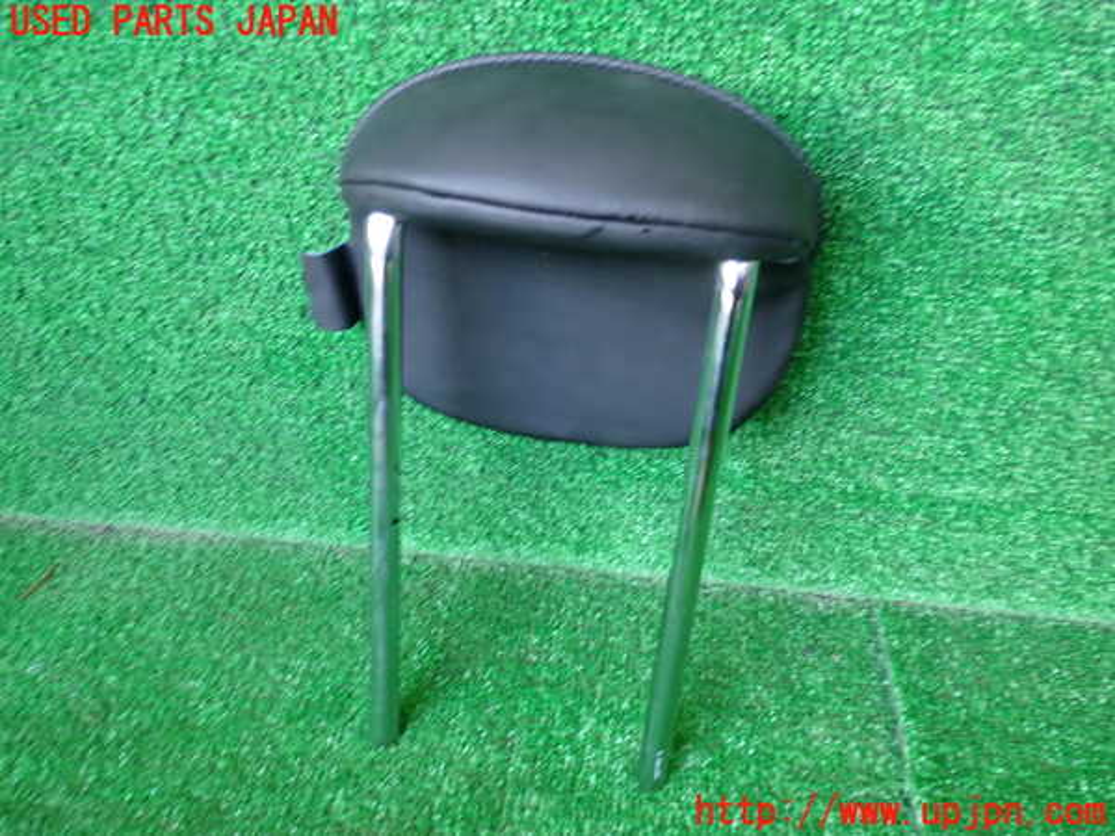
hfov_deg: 60.0
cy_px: 418
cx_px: 558
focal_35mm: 30
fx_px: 966
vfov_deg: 46.8
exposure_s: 1/40
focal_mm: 5.4
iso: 250
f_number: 2.3
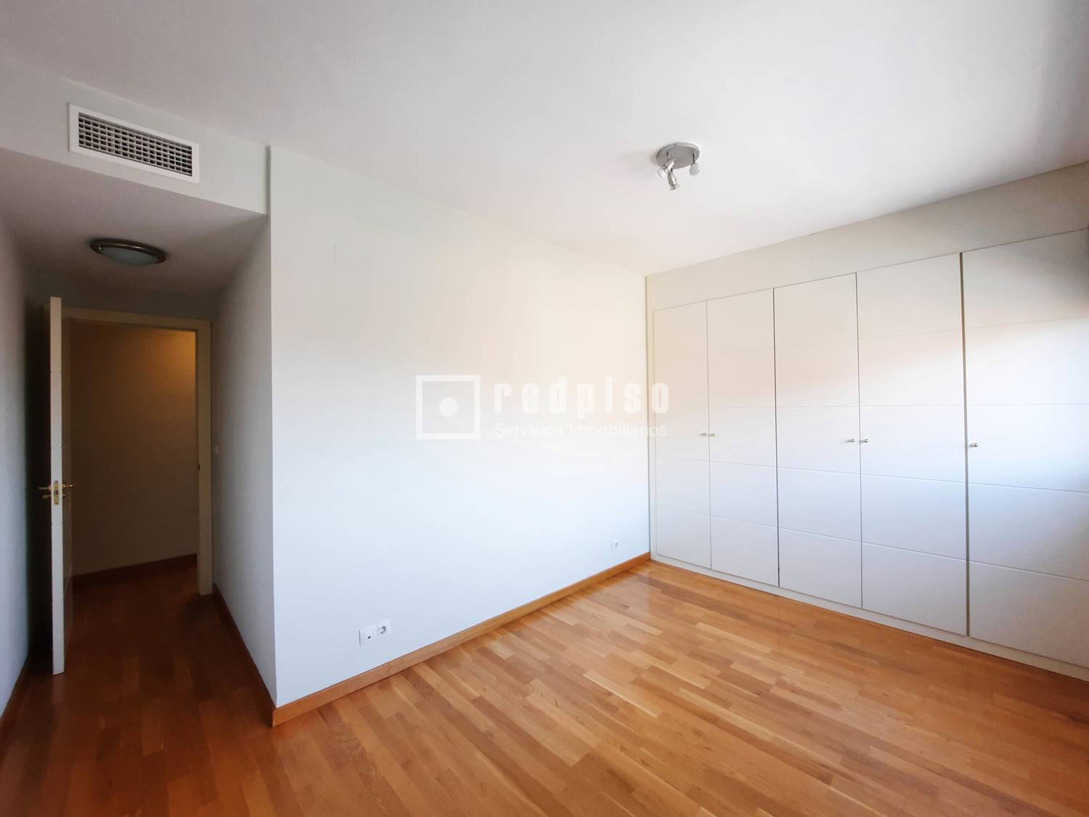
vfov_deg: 89.9
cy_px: 408
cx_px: 544
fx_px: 409
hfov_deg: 106.2
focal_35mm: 13
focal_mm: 1.74
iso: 50
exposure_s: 1/50
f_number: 2.2
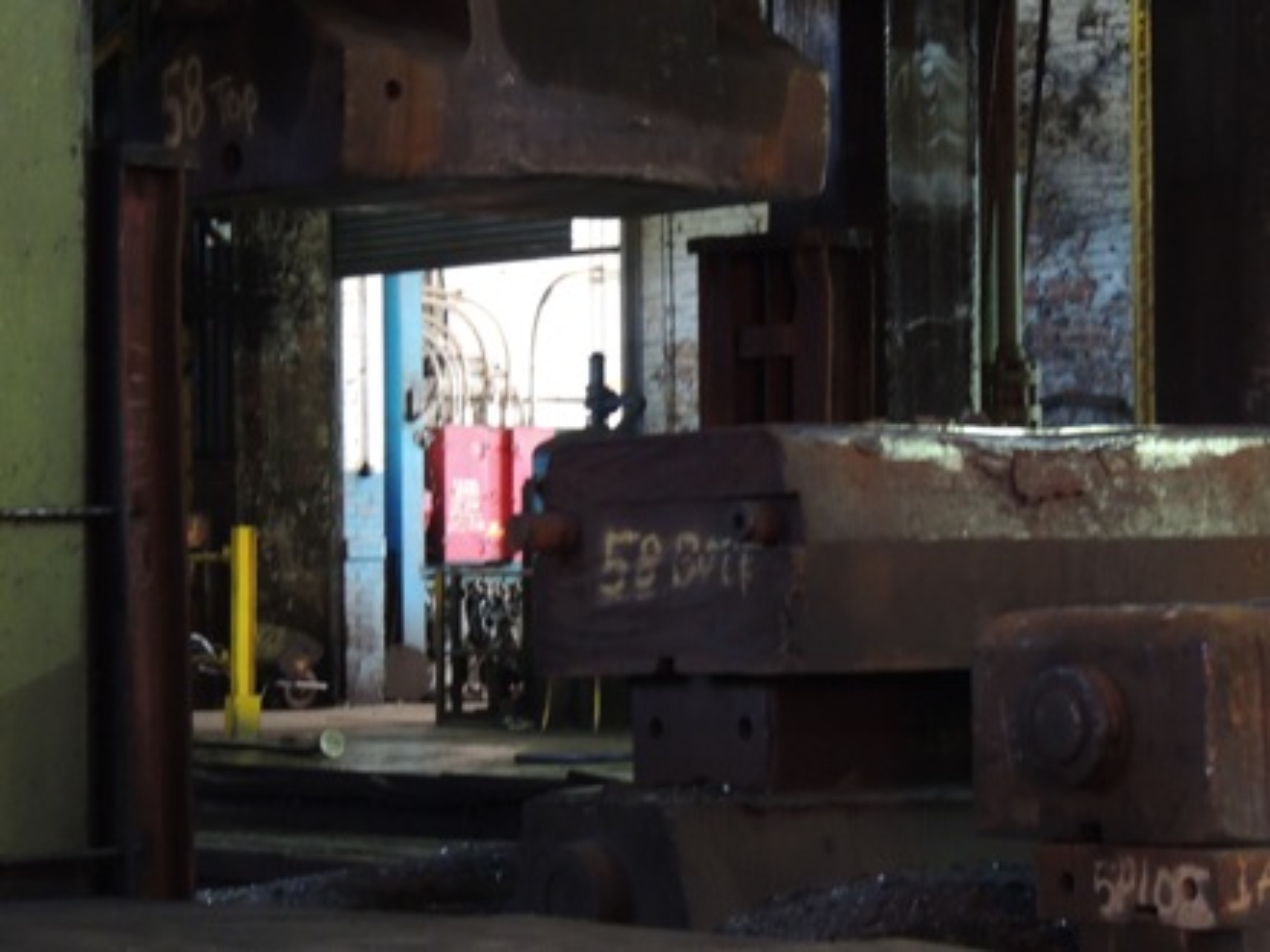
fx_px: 5687
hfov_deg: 12.7
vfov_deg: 9.6
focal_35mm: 155
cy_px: 476
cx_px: 635
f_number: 4.4
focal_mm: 27.6
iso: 800
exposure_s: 1/8
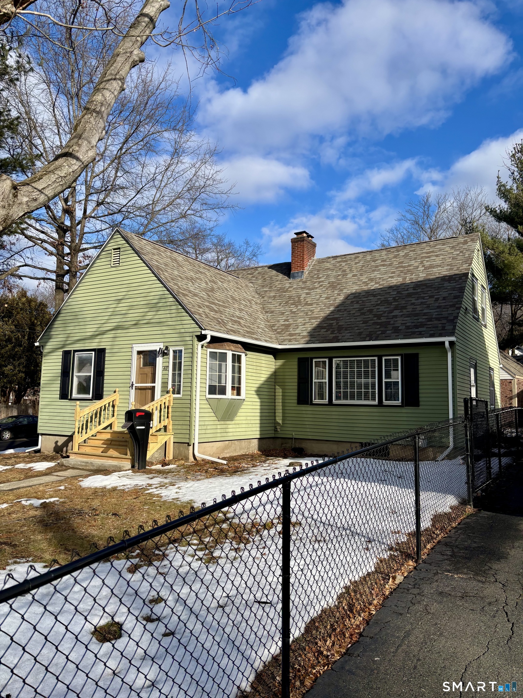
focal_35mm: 26
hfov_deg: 53.1
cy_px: 349
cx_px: 262
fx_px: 524
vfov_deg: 67.3
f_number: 1.6
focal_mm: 5.96
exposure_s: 1/3311
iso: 50
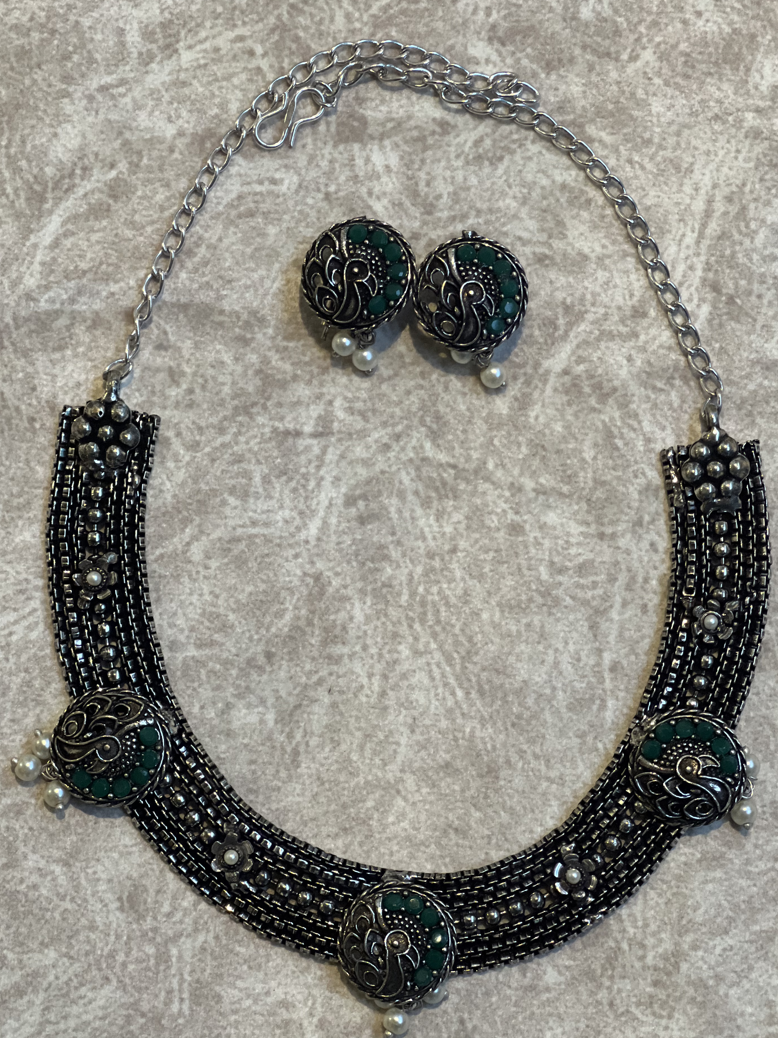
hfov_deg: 17.6
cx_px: 422
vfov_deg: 23.3
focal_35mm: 84
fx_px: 2517
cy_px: 522
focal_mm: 9
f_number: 2.8
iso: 400
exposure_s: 1/33
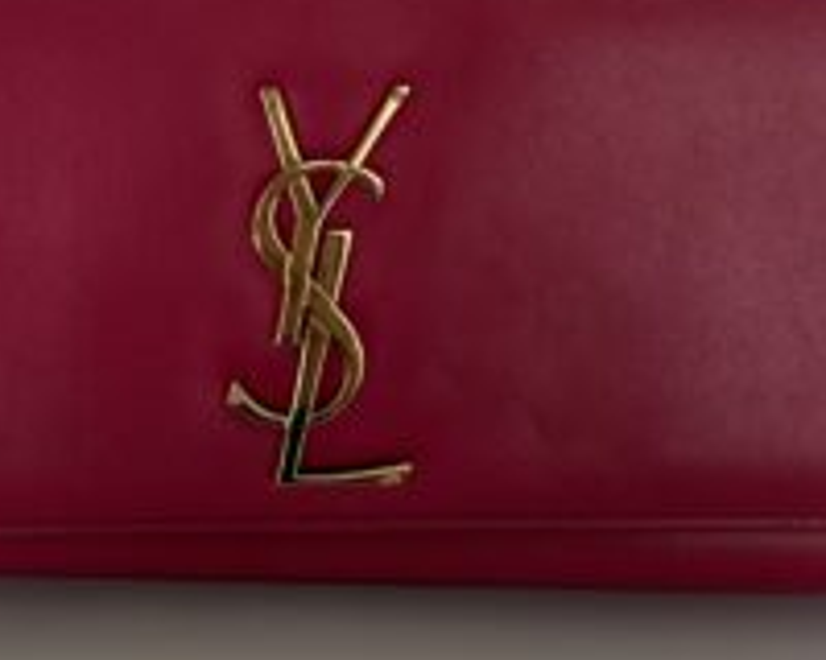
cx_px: 306
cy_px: 60
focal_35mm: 78
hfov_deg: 24.4
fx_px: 1907
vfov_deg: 19.3
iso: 200
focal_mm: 6.76
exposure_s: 1/106
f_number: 1.78
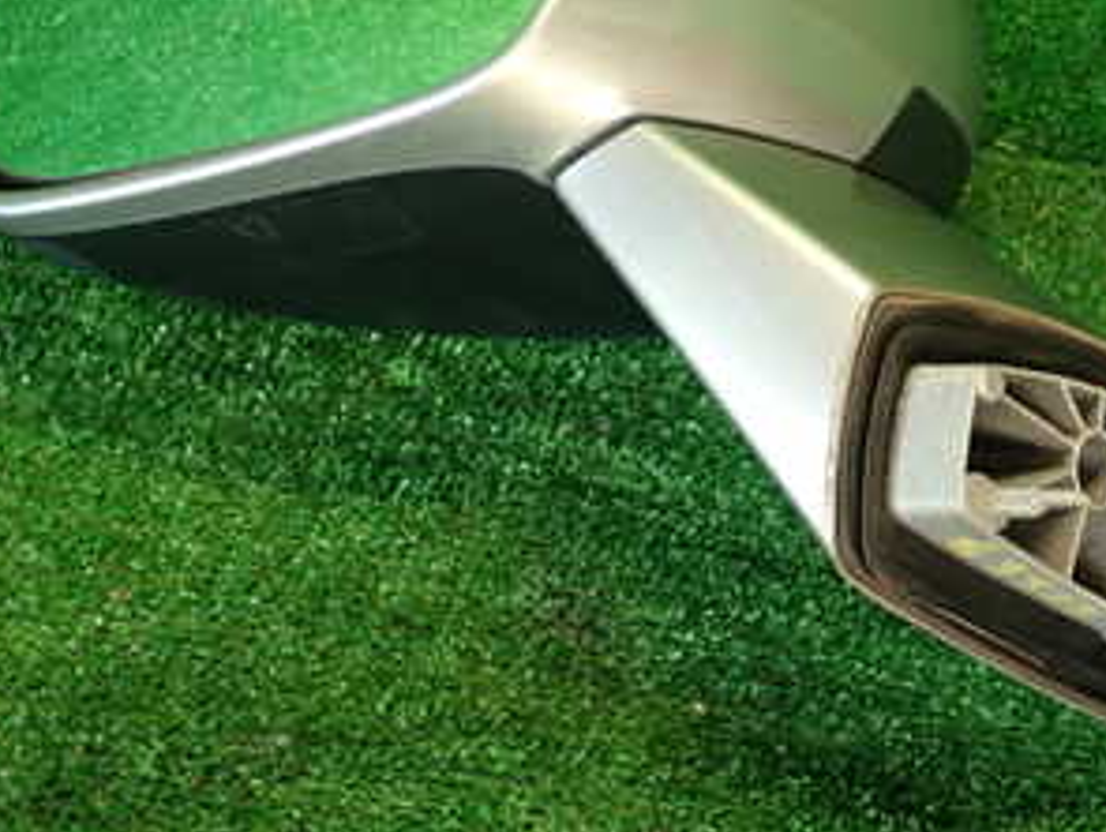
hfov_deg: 29.1
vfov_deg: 22.5
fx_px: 2079
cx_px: 896
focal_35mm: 65
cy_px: 270
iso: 200
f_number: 2.4
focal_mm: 5.79
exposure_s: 1/30
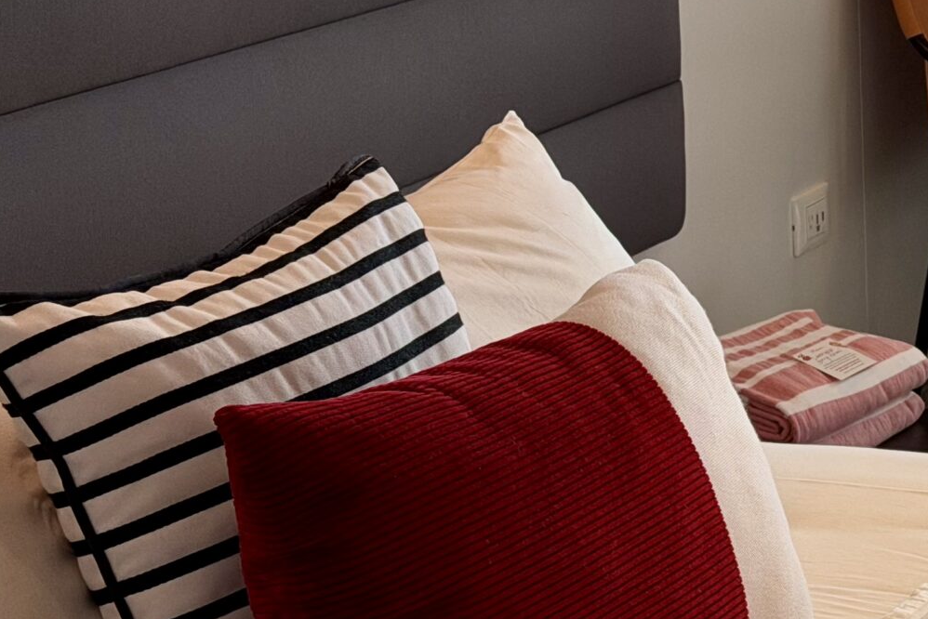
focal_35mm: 128
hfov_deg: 15.6
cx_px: 1009
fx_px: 3300
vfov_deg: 10.7
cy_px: 226
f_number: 1.78
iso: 160
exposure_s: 1/128
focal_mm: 6.76
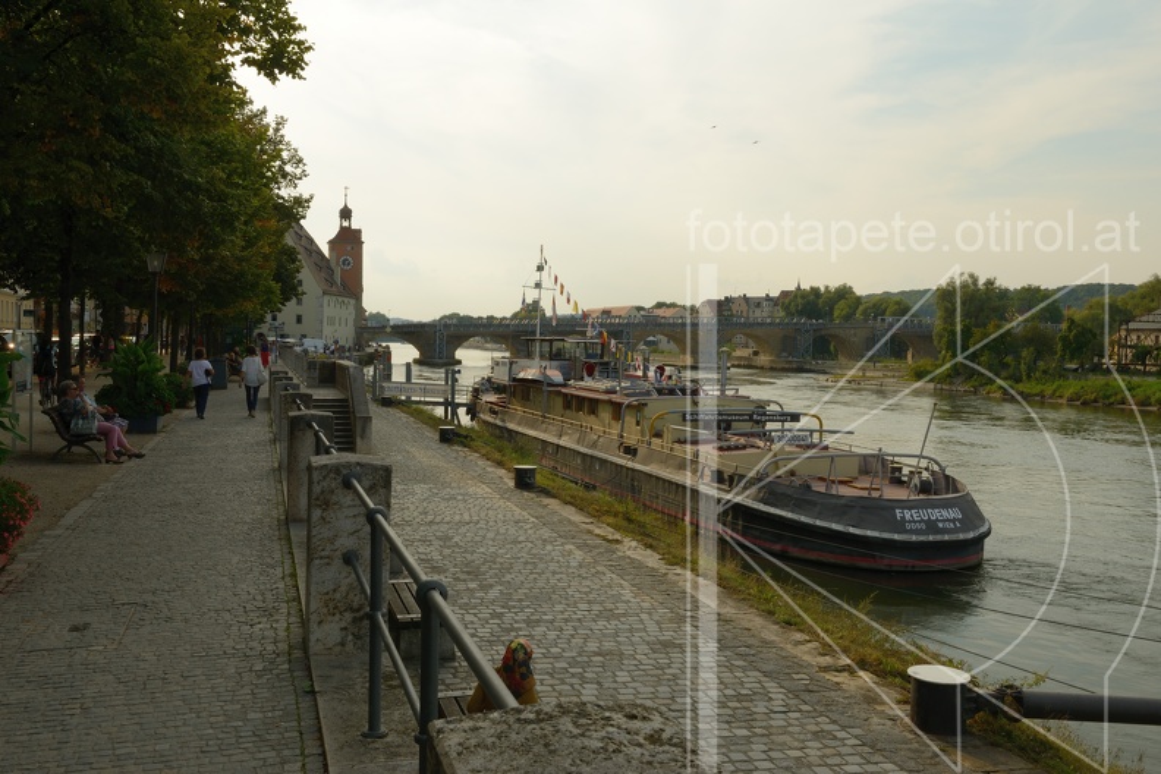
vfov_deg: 37.9
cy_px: 387
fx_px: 1129
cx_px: 580
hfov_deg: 54.4
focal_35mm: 35
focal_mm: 35
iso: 200
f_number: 16
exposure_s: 1/100
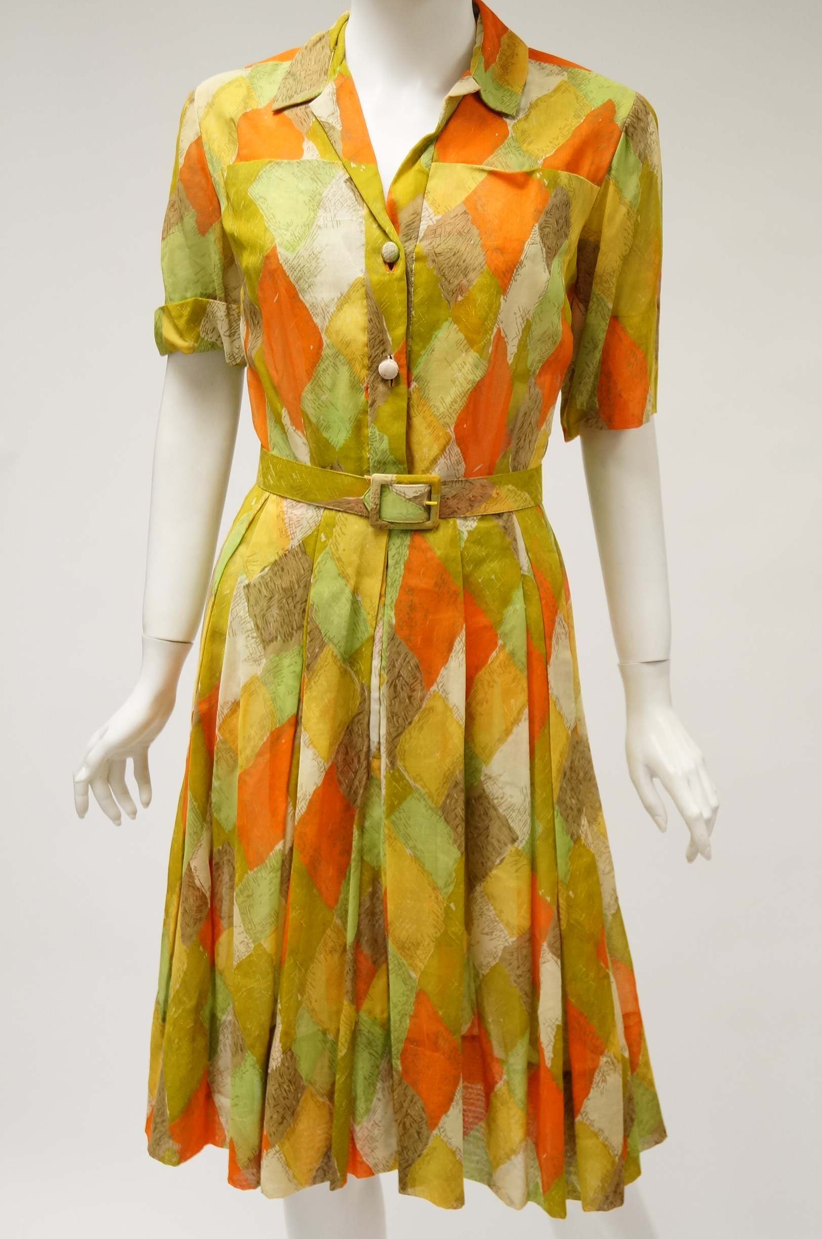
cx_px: 411
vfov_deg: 43.7
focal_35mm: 45
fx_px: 1546
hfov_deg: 29.8
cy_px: 620
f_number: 4.5
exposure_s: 1/60
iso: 800
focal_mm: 30
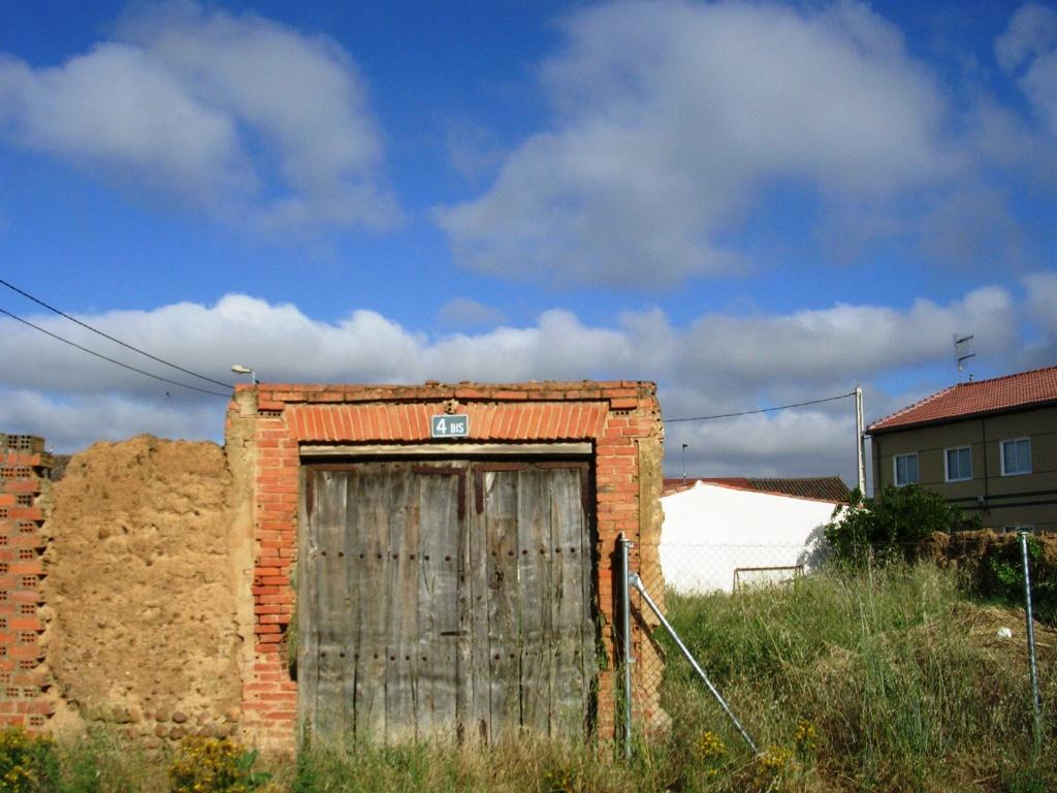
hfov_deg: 49.0
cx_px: 528
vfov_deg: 37.7
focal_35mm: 38
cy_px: 396
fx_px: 1160
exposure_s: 1/786
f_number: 5.6
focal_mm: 5.8
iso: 71
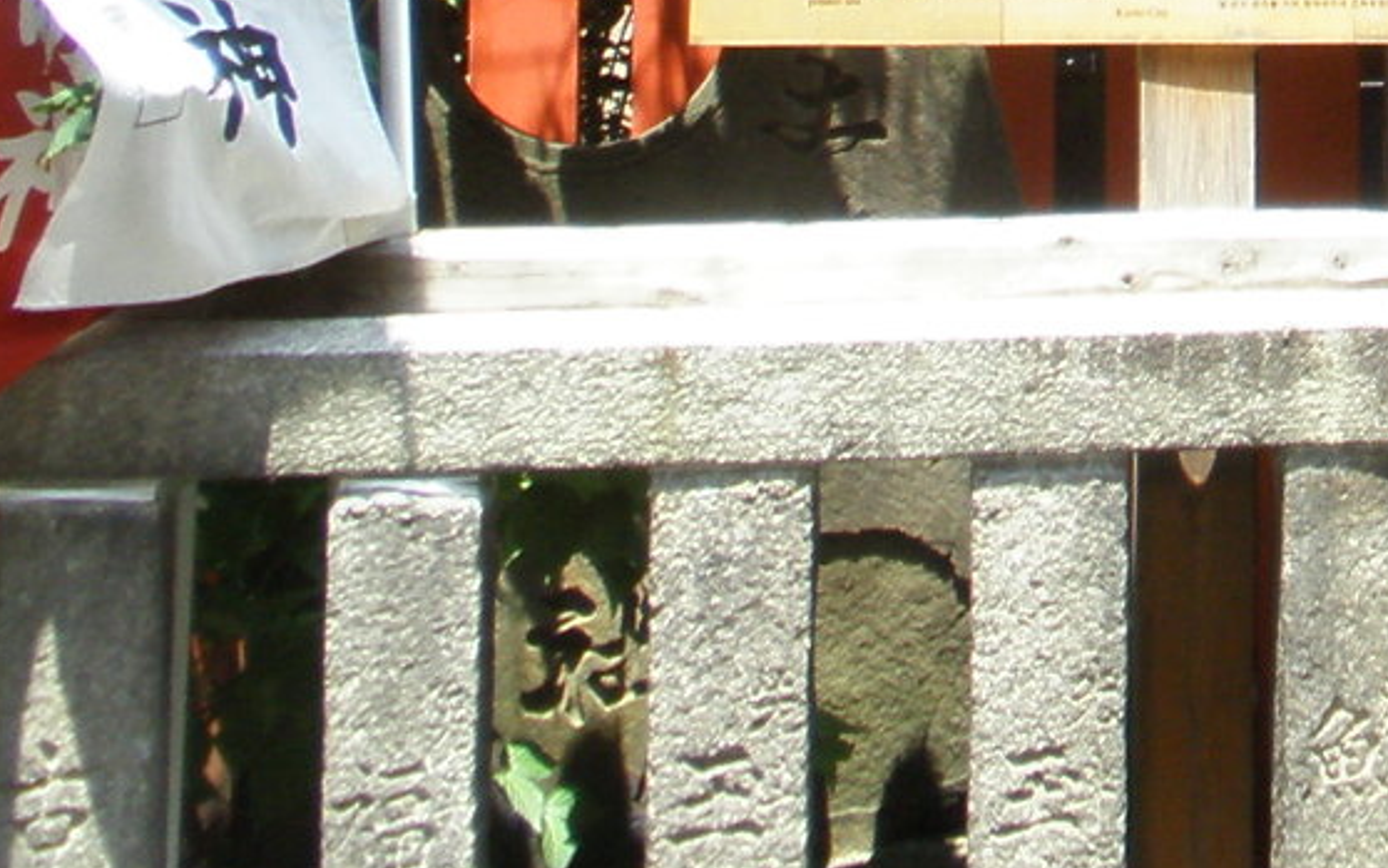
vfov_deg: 8.9
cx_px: 2256
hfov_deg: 13.4
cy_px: -475
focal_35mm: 144
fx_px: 5448
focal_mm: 6.6
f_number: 3.5
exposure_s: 1/160
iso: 64
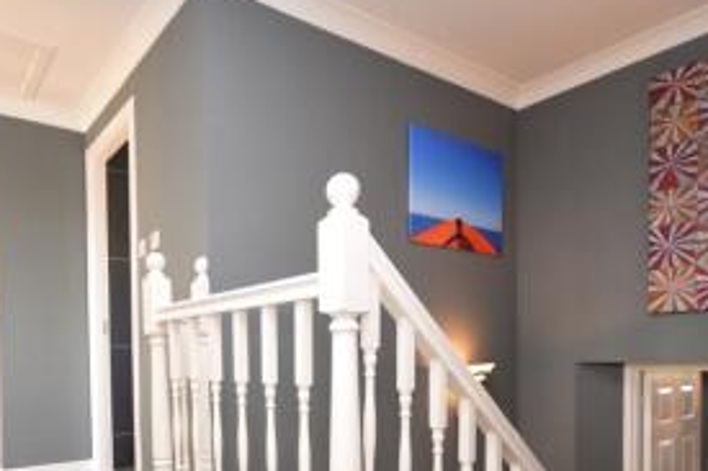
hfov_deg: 68.2
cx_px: 260
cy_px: 372
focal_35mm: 26
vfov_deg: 47.0
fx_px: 511
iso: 1000
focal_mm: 10
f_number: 4
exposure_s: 1/60
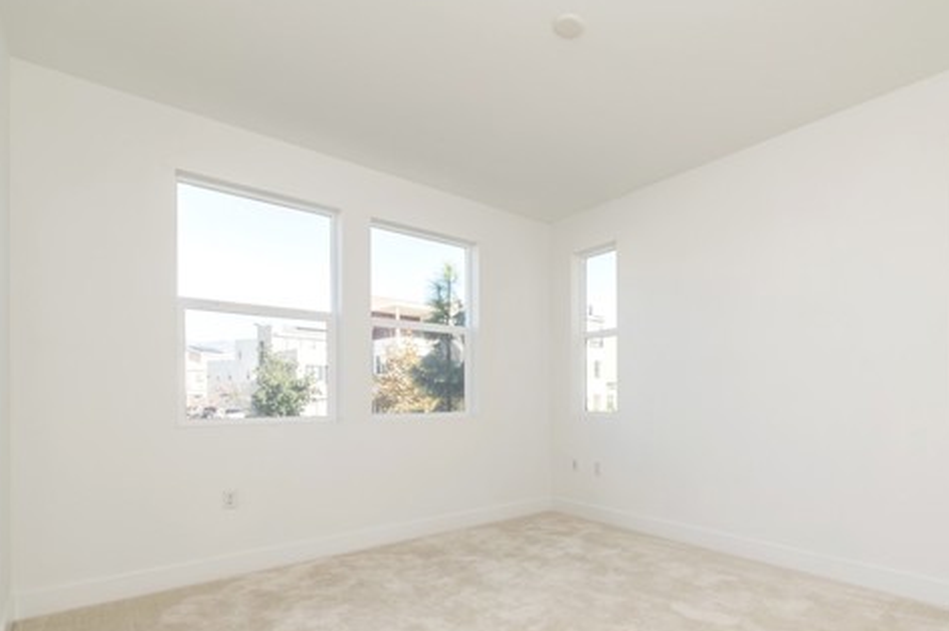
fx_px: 500
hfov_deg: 84.9
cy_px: 402
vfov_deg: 63.4
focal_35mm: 19
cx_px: 605
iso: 200
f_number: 5
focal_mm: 14
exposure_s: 1/100
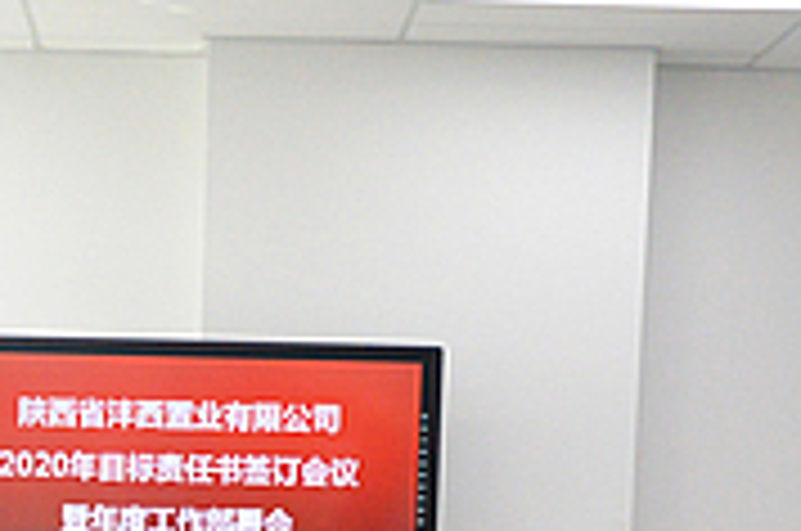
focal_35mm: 91
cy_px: 785
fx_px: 2021
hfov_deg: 22.1
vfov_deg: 14.1
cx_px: 162
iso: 1400
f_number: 3.5
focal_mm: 18
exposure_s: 1/500
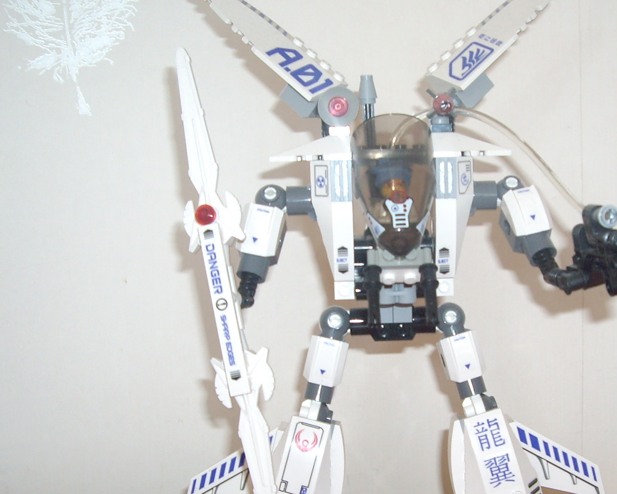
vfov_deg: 23.5
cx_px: 378
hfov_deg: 29.0
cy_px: 295
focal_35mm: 65
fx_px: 1187
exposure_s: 1/80
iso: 100
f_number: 2.7
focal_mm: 6.2
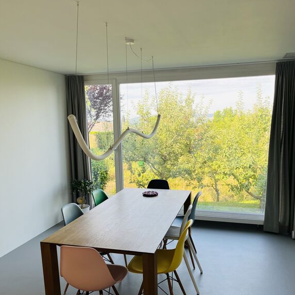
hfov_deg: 52.5
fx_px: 299
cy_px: 176
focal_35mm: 31
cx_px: 148
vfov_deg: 52.2
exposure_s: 1/285
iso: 40
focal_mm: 5.1
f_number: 1.6
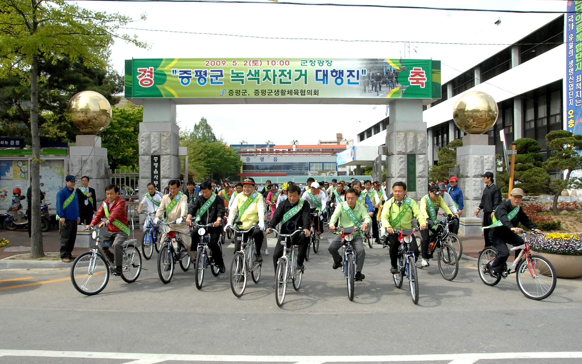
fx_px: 444
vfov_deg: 44.5
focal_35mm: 28
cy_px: 175
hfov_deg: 66.5
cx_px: 292
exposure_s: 1/500
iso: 800
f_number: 11
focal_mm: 18
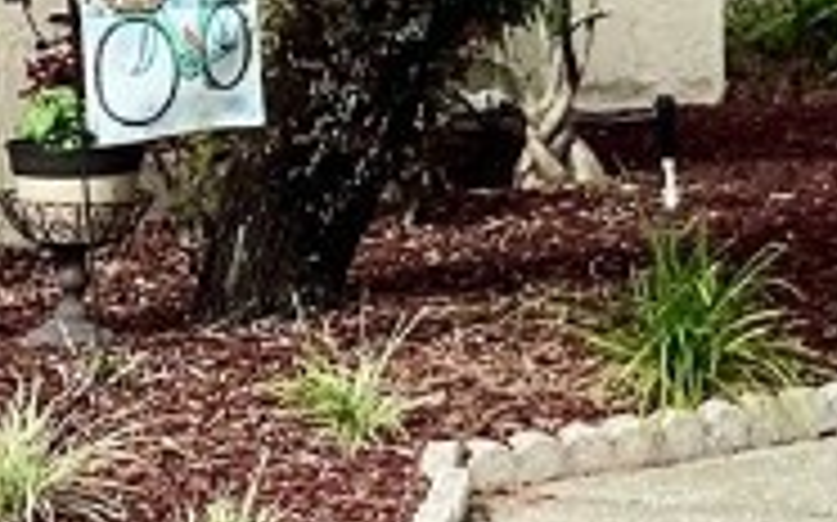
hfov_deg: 11.1
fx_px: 4126
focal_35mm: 181
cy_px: -76
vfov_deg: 7.2
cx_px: 1287
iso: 25
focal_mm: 3.3
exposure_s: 1/947
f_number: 2.4
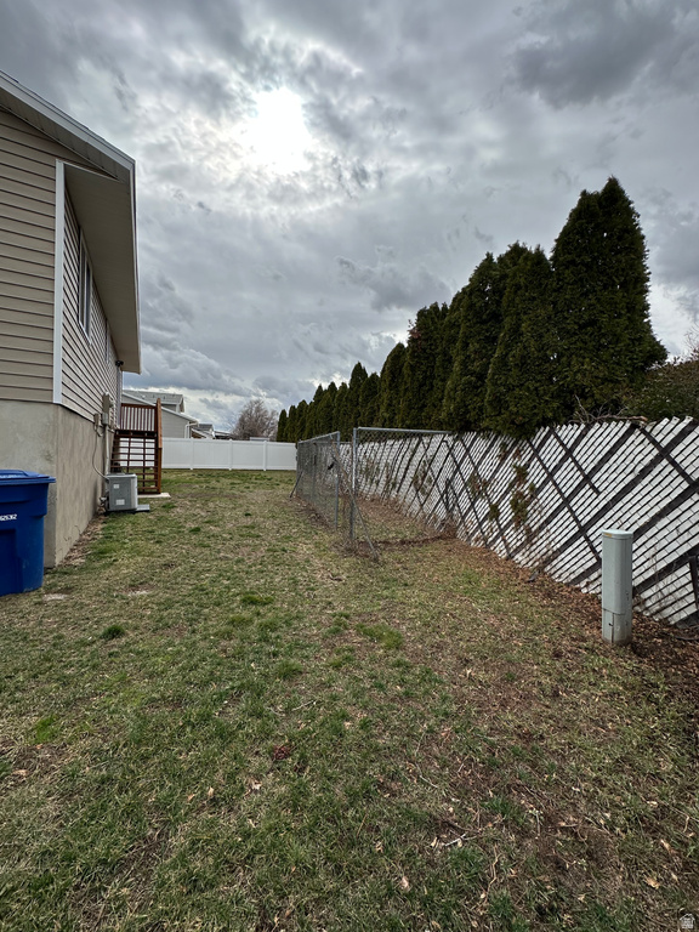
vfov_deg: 102.1
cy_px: 466
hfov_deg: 85.7
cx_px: 350
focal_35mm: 14
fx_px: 377
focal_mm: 2.22
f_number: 2.2
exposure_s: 1/2304
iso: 40
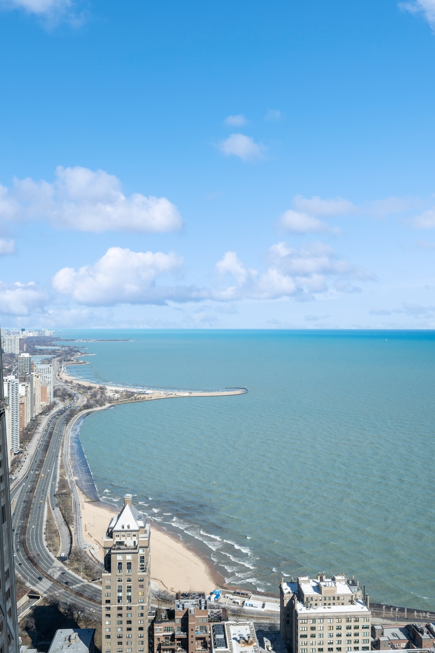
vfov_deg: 62.0
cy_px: 326
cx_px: 218
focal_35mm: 30
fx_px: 544
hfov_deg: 43.6
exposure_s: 1/100
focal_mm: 30
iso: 100
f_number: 11
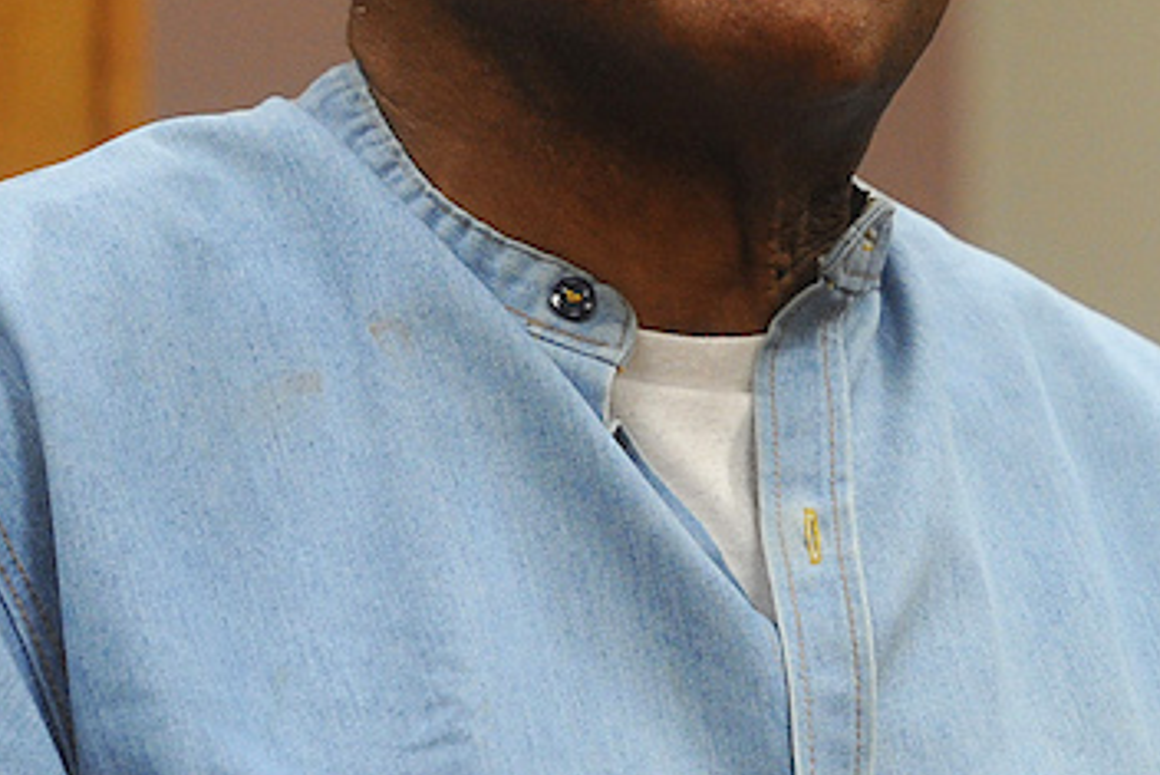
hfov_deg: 3.9
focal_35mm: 528
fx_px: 17019
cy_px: 295
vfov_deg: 2.6
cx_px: 1005
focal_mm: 155
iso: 1600
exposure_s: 1/160
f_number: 4
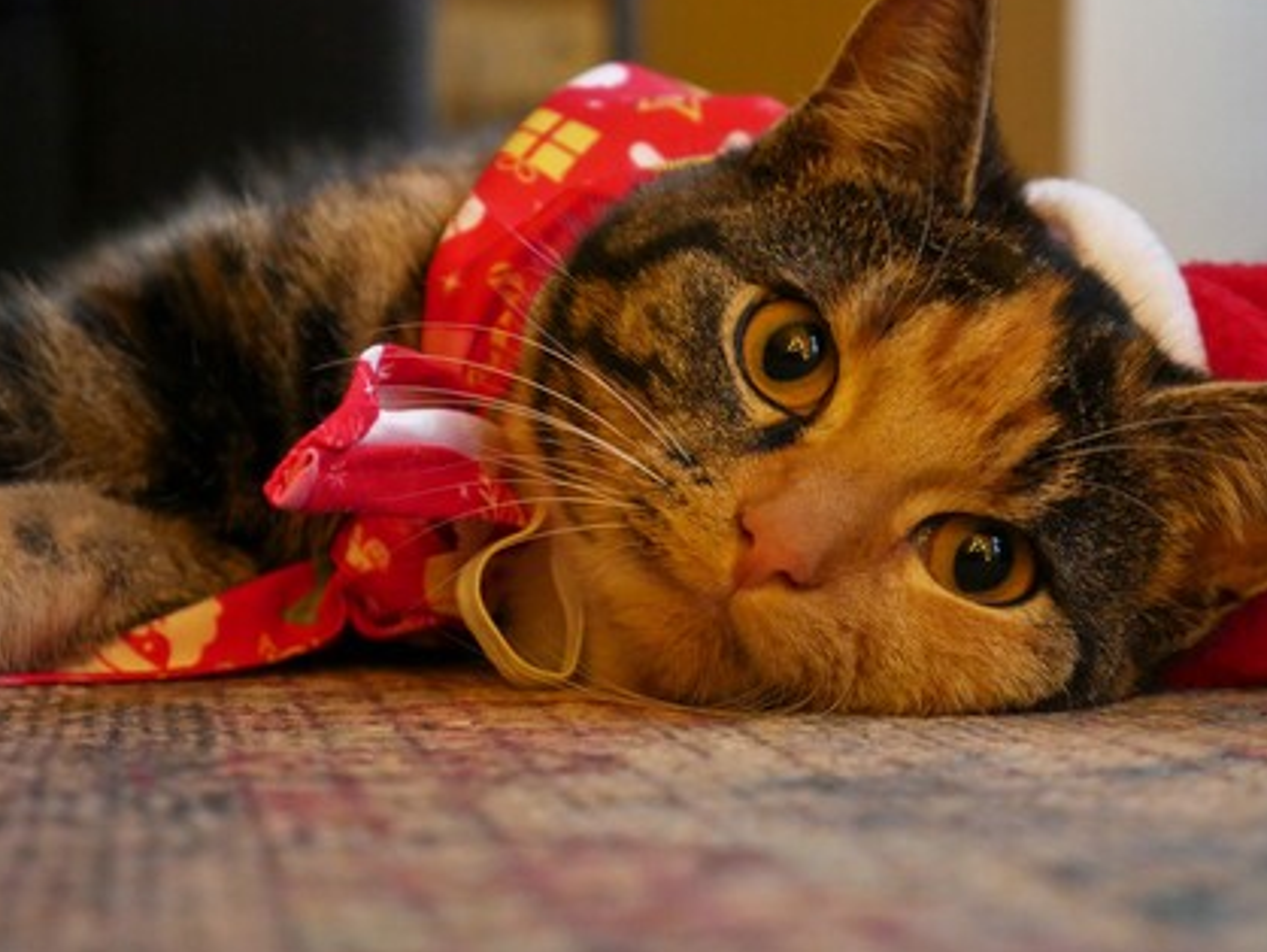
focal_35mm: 88
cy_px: 474
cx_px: 634
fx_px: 3223
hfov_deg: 22.2
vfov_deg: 16.8
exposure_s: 1/2.5
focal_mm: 40
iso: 3200
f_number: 5.6
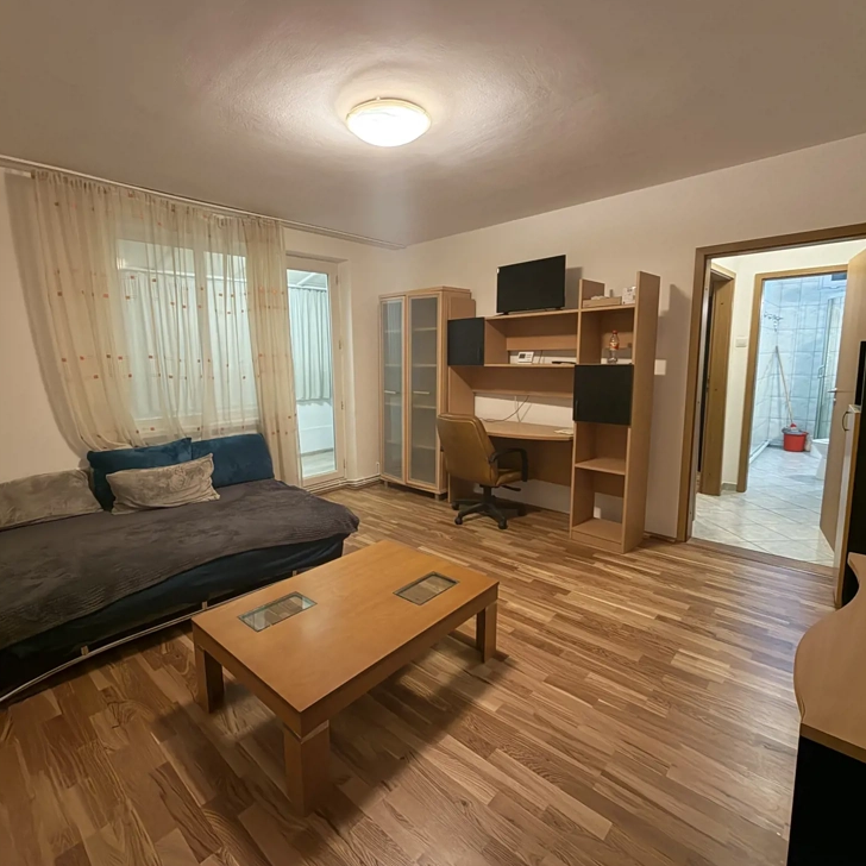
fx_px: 481
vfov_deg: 84.0
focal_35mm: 17
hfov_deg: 83.9
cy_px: 423
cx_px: 406
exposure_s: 1/33
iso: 500
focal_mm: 2.22
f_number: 2.2
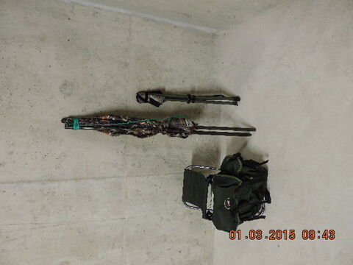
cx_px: 176
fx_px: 245
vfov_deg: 56.8
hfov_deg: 71.6
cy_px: 132
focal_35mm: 24
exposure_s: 1/15
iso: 400
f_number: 3
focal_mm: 4.3
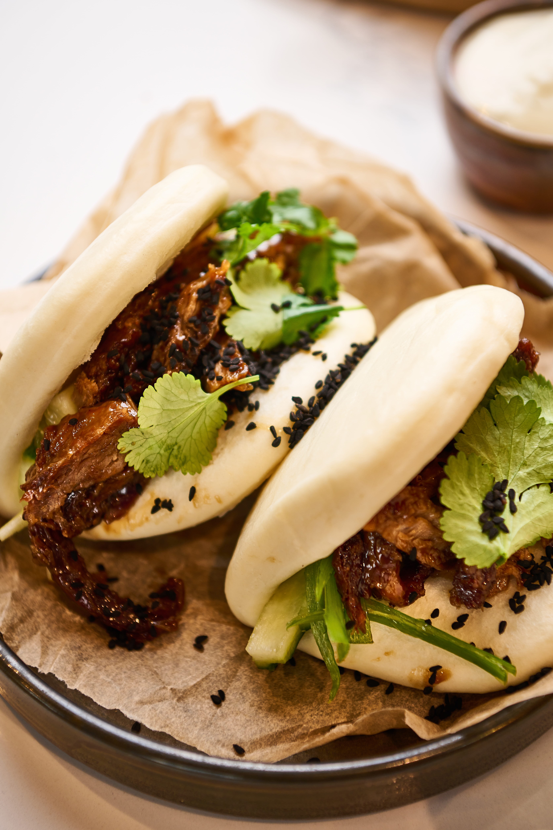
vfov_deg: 28.8
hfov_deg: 19.5
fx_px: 1613
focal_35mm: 70
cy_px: 415
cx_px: 276
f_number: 4.5
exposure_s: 1/200
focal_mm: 70
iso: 100
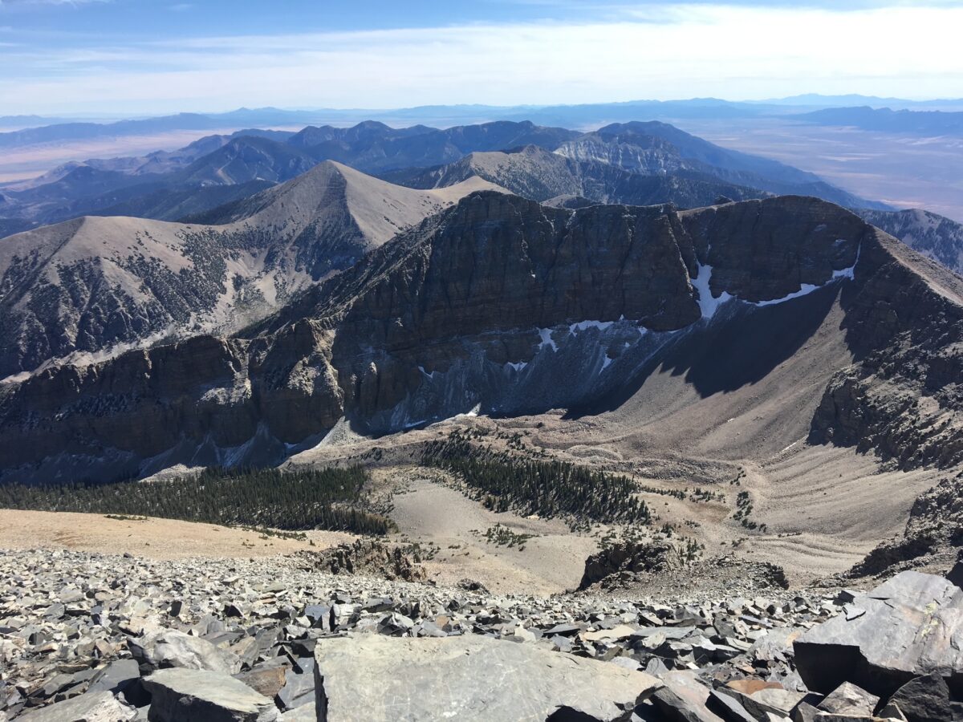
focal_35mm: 29
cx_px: 482
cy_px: 361
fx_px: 807
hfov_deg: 61.7
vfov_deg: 48.2
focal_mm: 4.15
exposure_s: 1/1166
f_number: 2.2
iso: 25
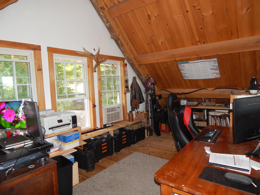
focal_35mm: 23
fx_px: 173
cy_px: 98
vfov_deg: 58.9
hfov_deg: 73.9
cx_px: 130
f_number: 3
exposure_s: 1/30
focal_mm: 4
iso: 200
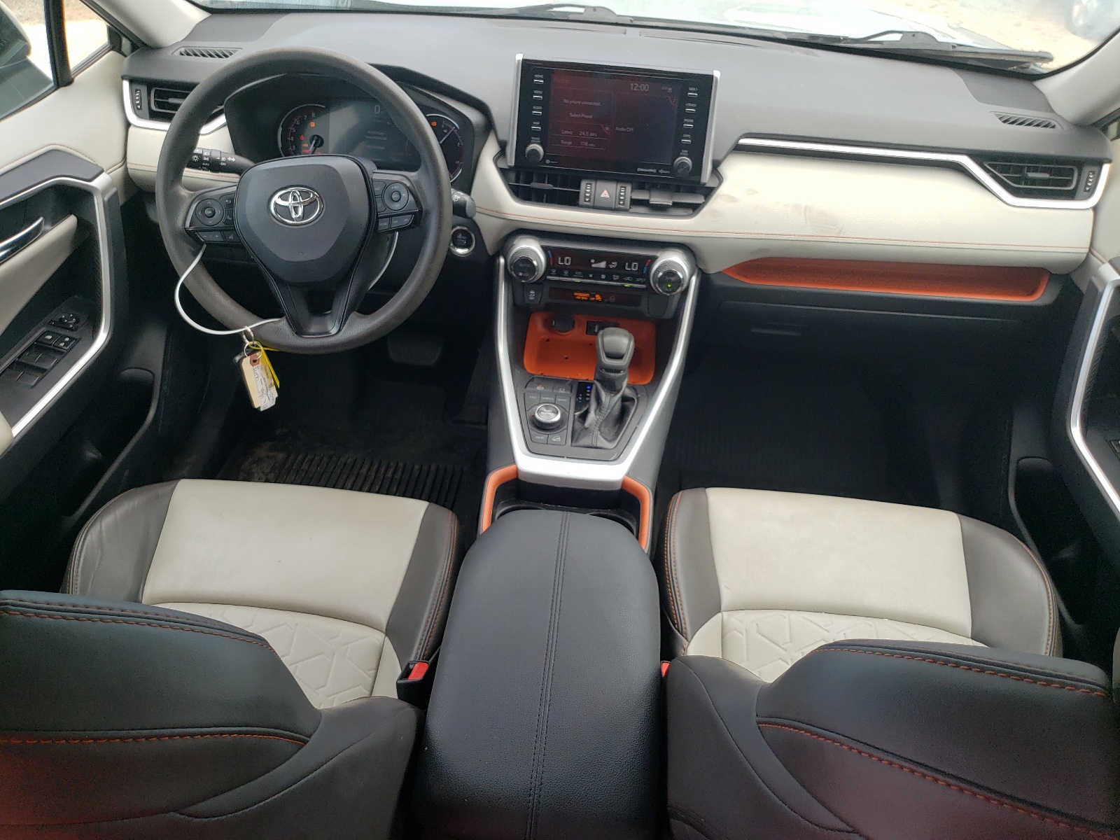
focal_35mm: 26
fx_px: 841
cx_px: 560
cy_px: 420
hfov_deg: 67.3
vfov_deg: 53.1
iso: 50
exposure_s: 1/476
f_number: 1.5
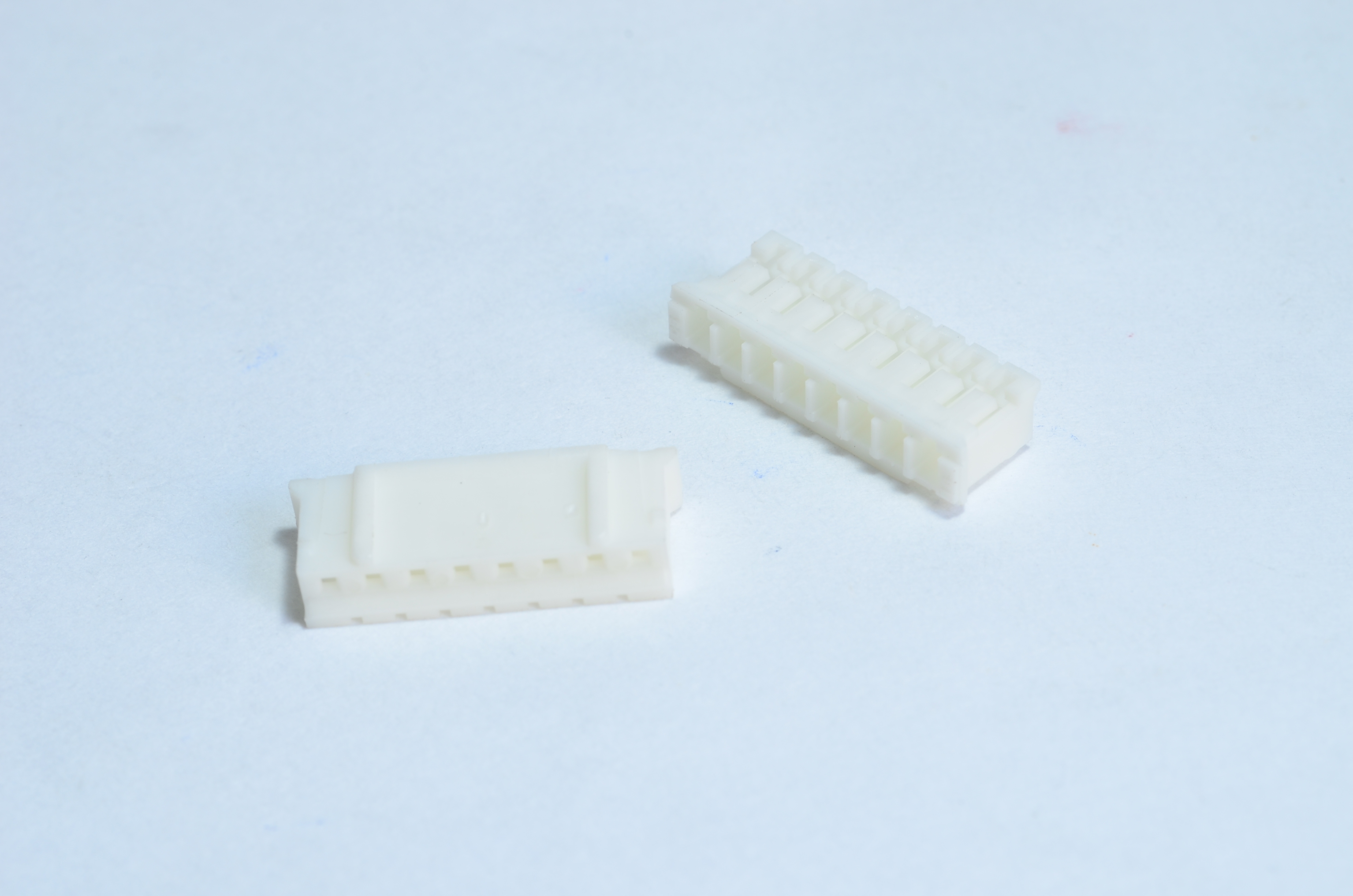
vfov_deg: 15.1
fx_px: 3375
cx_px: 676
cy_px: 448
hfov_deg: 22.7
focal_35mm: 90
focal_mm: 60
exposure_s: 1/8
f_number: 18
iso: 160
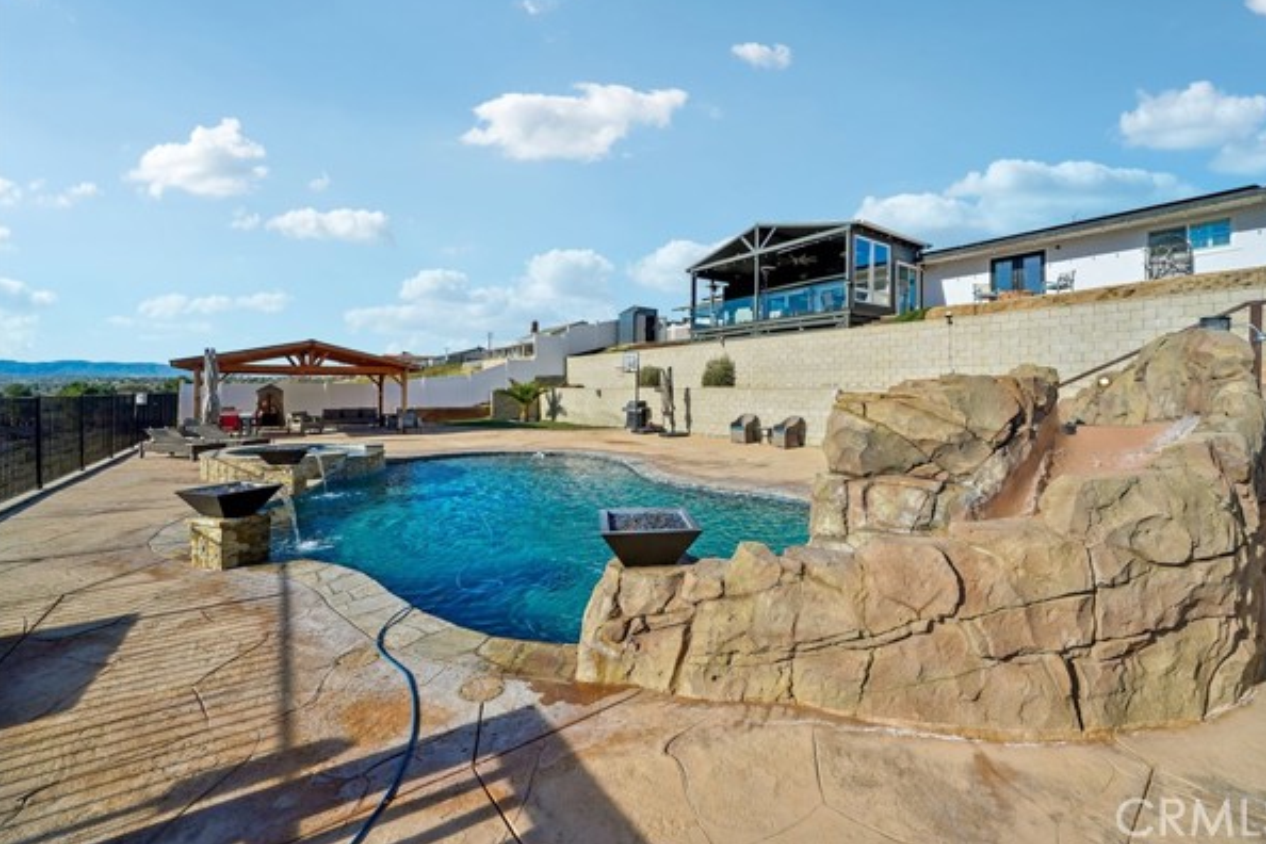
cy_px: 394
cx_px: 676
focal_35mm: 14
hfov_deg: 104.1
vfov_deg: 81.1
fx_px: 492
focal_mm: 13
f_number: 8
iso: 100
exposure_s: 1/320
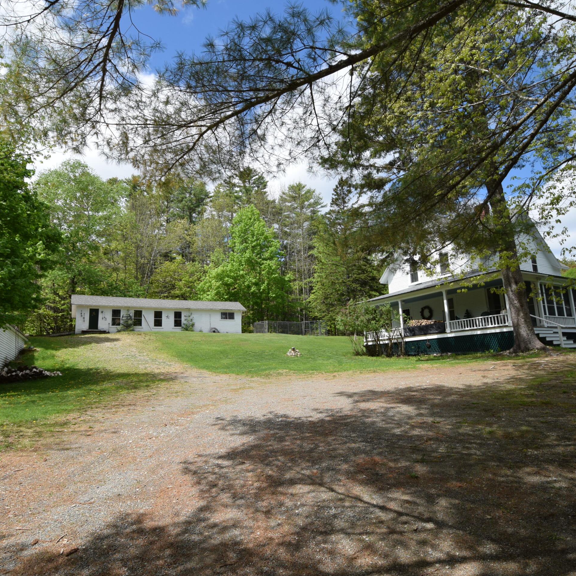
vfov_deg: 74.8
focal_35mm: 20
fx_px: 377
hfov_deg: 74.7
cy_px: 290
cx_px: 267
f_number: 9
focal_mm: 10
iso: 200
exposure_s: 1/320
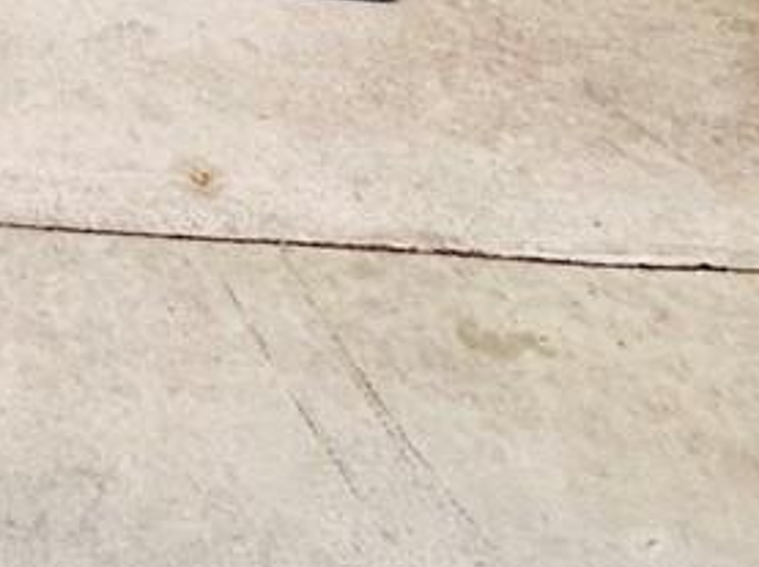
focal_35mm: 81
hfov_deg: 21.8
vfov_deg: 12.4
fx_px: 1774
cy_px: -948
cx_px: -227
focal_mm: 2.22
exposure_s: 1/99
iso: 160
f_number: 2.2
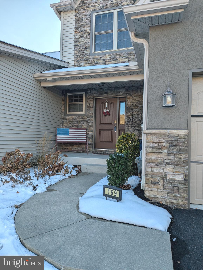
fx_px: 187
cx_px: 102
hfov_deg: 56.9
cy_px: 135
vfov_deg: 71.5
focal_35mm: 24
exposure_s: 1/1029
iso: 40
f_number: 1.85
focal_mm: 6.81
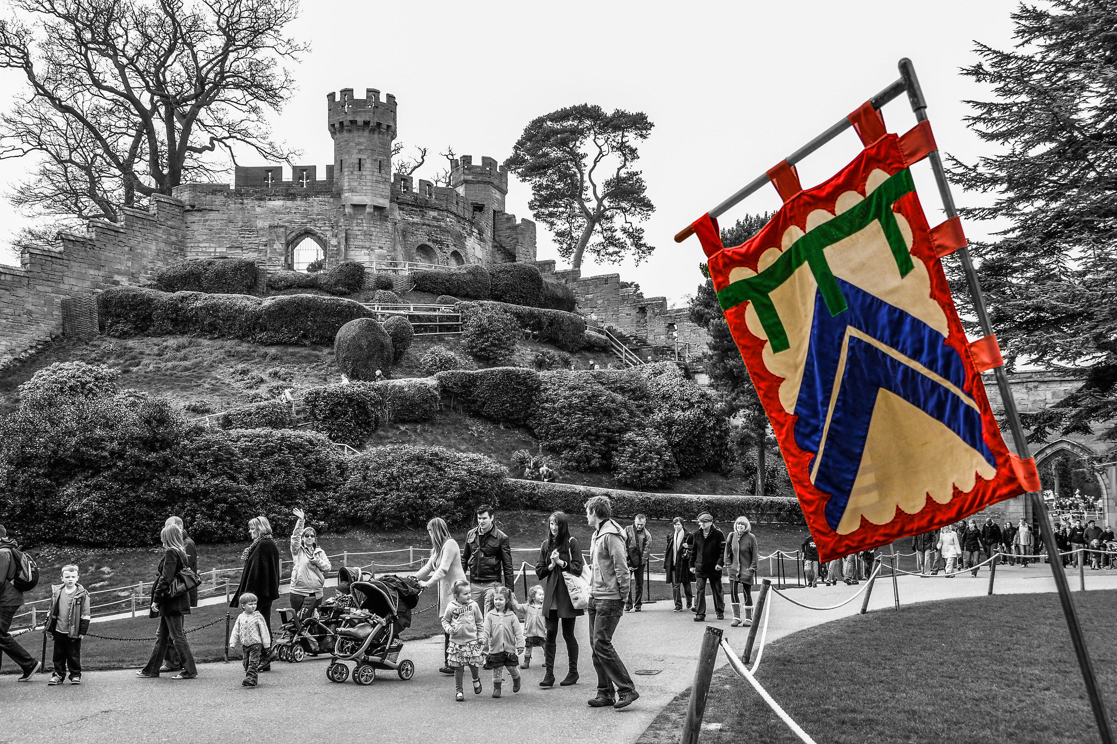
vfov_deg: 34.2
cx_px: 558
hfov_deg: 49.6
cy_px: 372
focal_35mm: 39
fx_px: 1210
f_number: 8
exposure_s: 1/250
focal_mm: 26
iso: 200
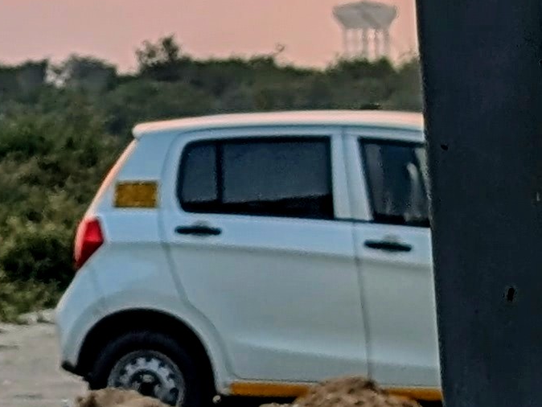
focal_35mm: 297
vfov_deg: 4.9
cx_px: -524
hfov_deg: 6.5
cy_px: -593
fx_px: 4652
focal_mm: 6.9
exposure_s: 1/188
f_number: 1.68
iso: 22
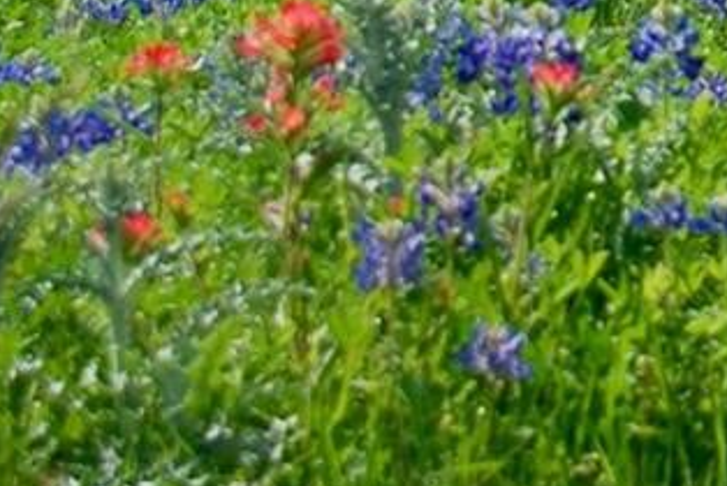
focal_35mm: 352
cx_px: 1347
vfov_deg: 3.8
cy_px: -692
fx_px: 7115
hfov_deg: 5.7
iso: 100
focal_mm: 36
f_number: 9
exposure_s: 1/320
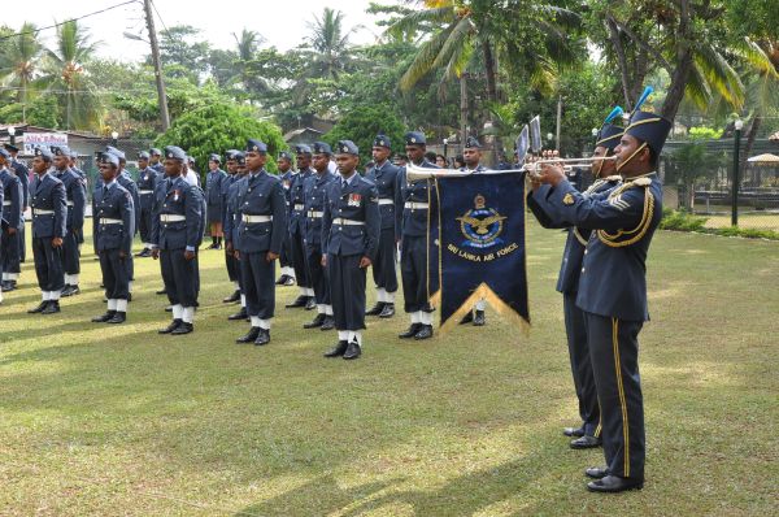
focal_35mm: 45
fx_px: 972
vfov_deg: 29.8
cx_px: 390
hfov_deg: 43.7
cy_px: 258
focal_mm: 30
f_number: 10
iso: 250
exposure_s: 1/125
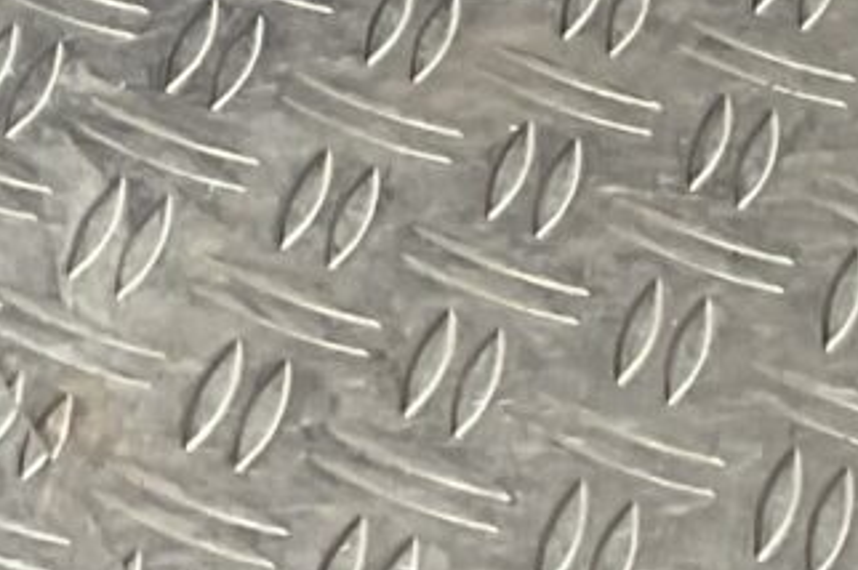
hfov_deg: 8.0
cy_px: -1952
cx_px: -1071
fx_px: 5714
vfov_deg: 5.0
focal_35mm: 240
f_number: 1.8
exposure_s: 1/100
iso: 25
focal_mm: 3
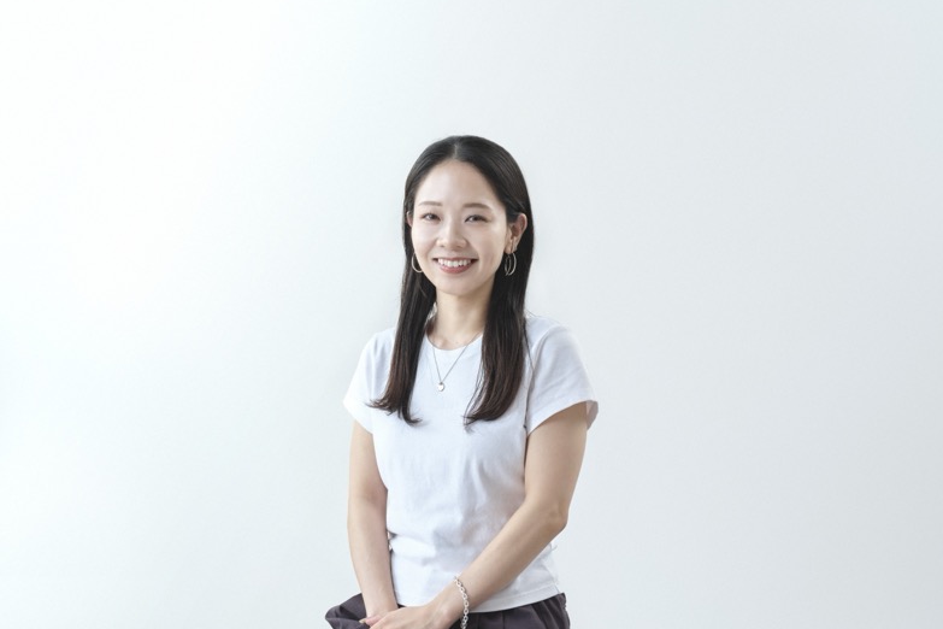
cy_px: 325
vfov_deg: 26.5
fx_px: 1336
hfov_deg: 38.9
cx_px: 462
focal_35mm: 51
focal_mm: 61
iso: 1600
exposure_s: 1/125
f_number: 5.6
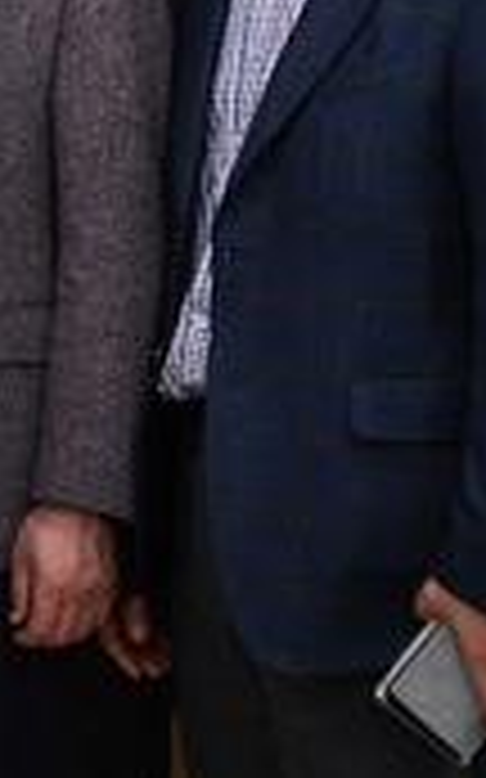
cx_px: -767
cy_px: -72
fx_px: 2482
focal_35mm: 117
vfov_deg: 17.3
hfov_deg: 9.6
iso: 200
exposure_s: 1/15
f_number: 3.5
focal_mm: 21
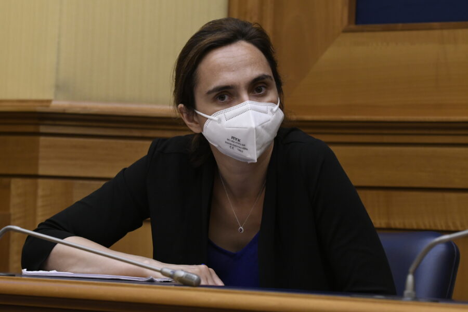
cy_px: 156
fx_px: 2184
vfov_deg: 8.2
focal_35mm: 168
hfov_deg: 12.2
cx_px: 234
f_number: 5
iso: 2500
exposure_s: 1/160
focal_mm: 112
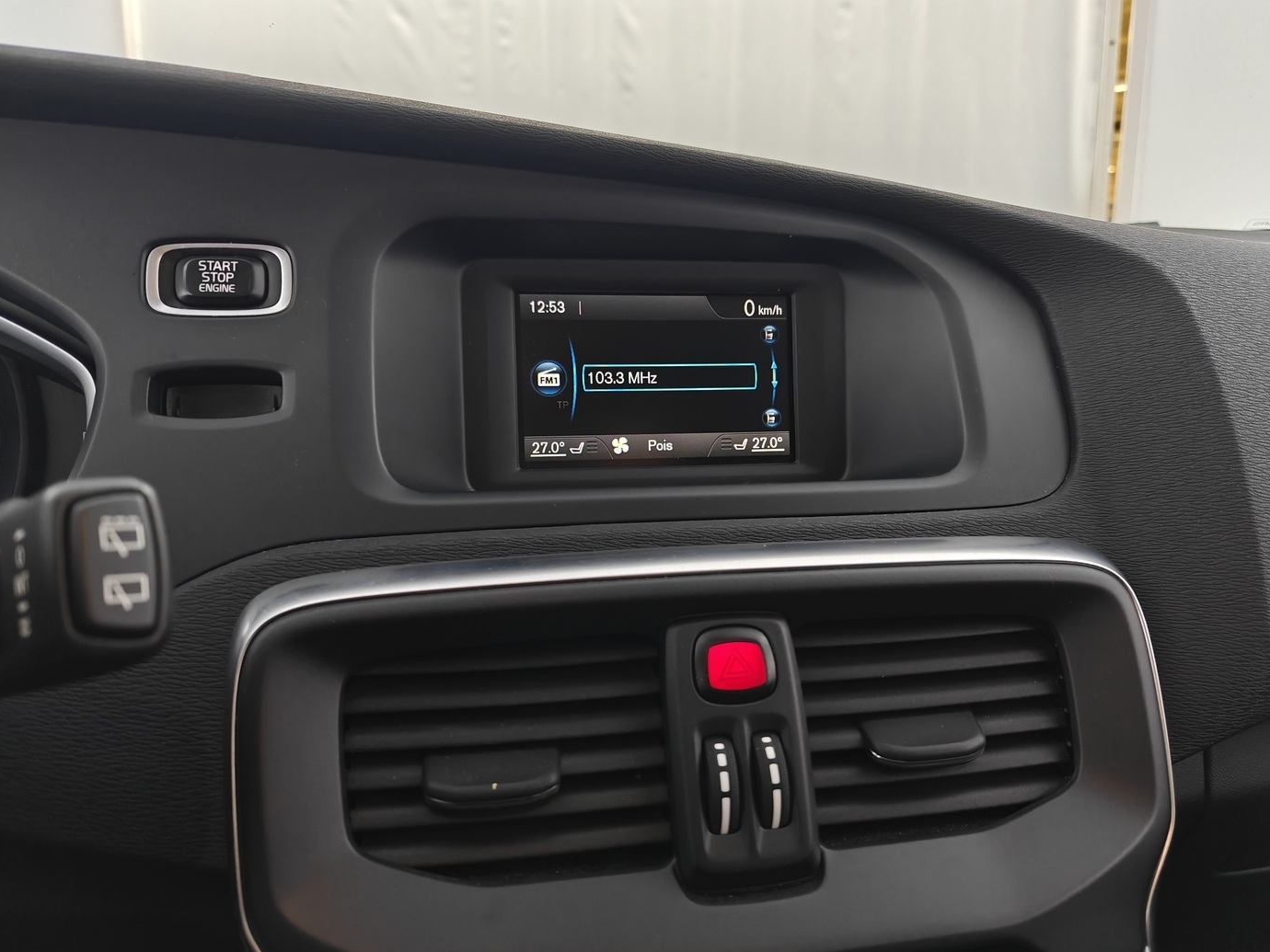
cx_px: 652
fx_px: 881
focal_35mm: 24
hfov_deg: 71.6
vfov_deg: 56.8
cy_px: 468
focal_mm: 6.06
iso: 1250
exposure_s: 1/61
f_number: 1.6
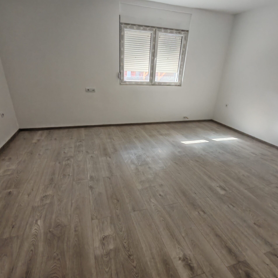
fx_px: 173
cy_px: 139
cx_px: 135
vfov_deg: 77.7
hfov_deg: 77.7
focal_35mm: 19
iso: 100
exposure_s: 1/50
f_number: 2.2
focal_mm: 1.96
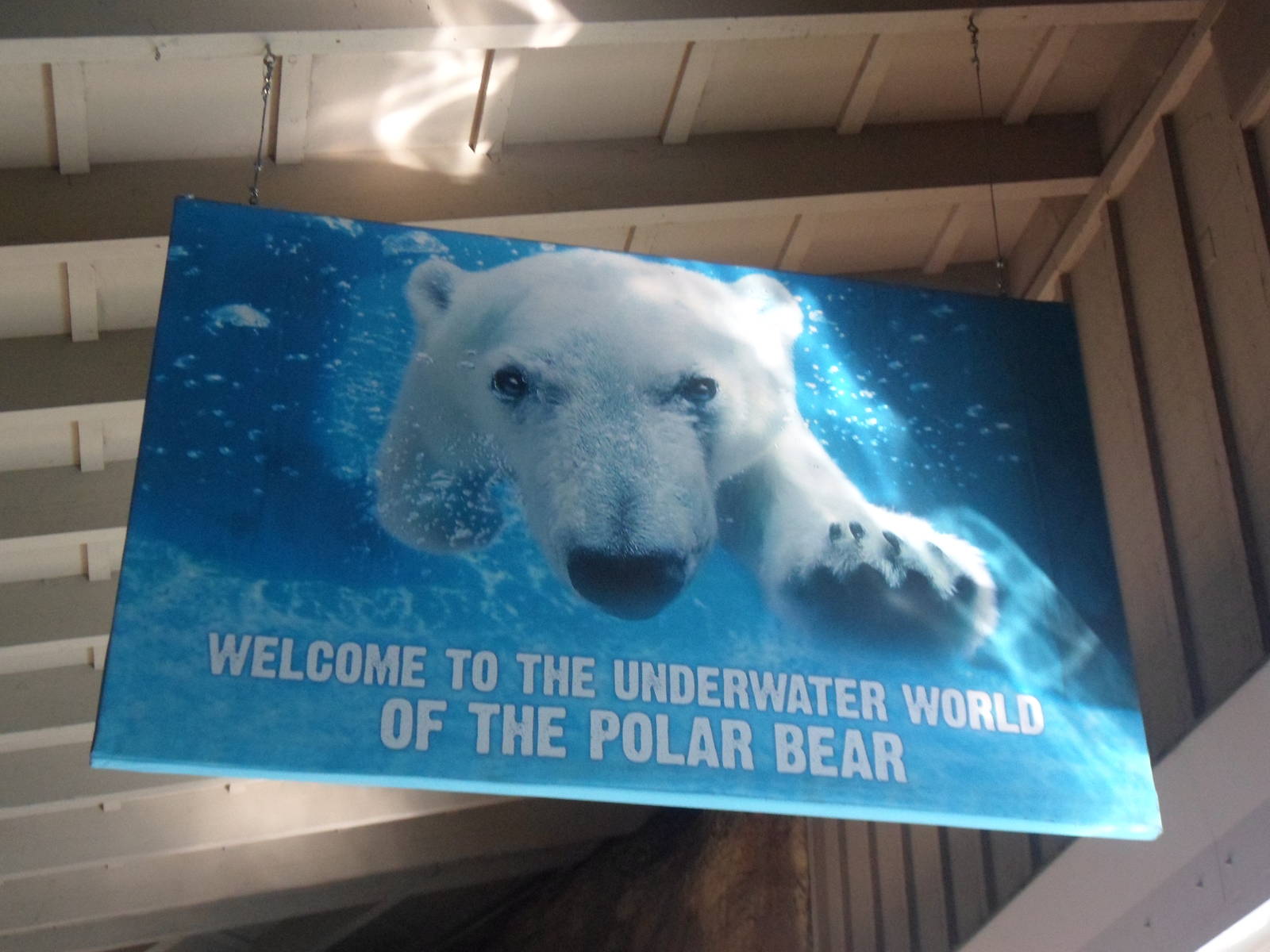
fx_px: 1908
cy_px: 476
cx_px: 635
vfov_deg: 28.0
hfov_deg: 36.8
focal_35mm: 52
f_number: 4.3
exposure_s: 1/30
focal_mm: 8.1
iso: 320
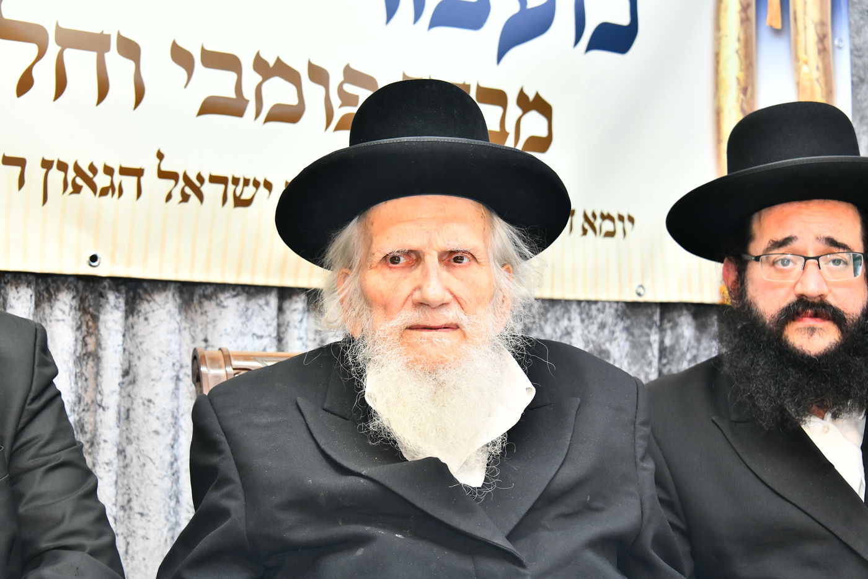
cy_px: 290
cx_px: 434
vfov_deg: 19.5
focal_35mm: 70
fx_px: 1687
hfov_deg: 28.8
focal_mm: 70
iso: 2500
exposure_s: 1/125
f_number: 6.3
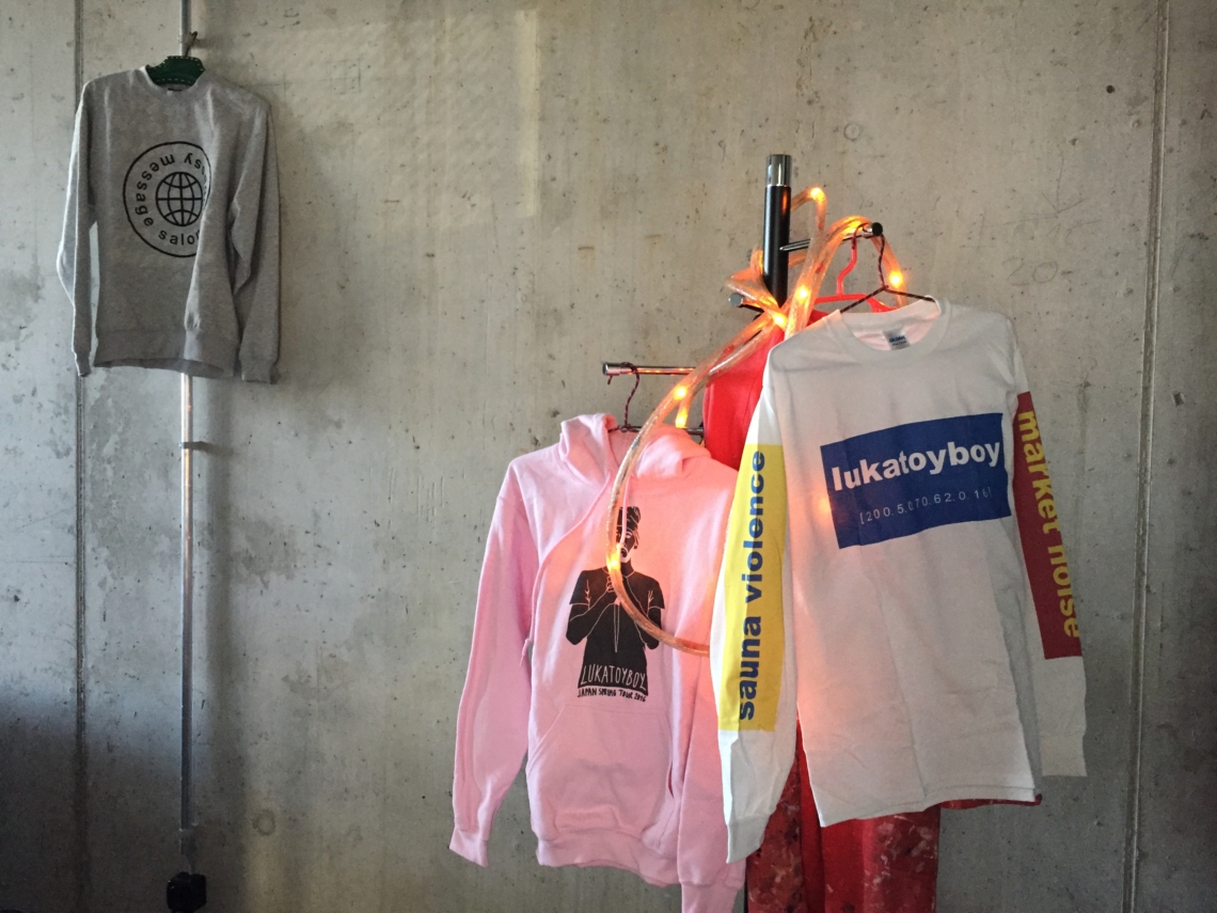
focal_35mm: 29
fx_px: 1020
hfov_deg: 61.7
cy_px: 456
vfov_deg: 48.2
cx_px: 608
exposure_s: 1/33
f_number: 2.2
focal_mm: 4.15
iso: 250
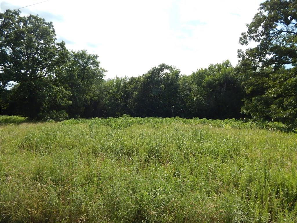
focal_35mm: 22
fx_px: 189
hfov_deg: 76.4
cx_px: 148
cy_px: 112
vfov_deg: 61.1
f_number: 6
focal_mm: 4
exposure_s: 1/500
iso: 125
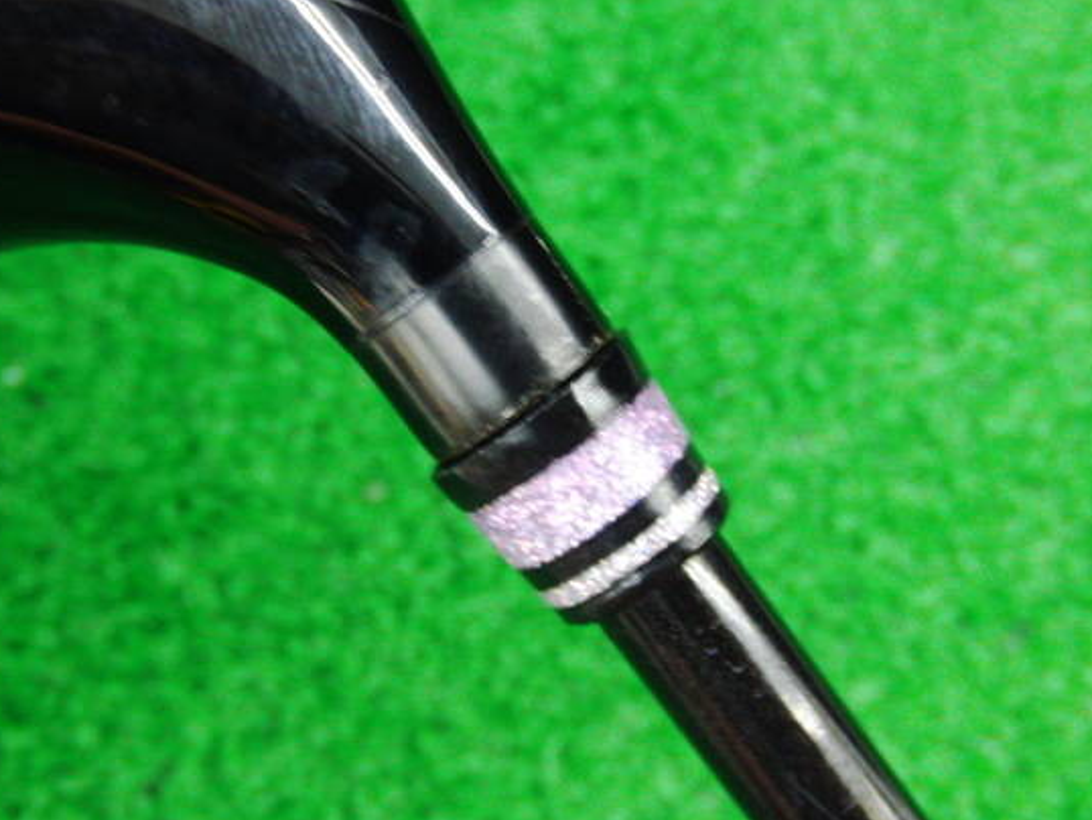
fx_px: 1389
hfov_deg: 42.9
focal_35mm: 44
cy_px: 402
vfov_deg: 32.9
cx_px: 554
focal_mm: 6.42
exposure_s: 1/15
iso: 400
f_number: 3.6
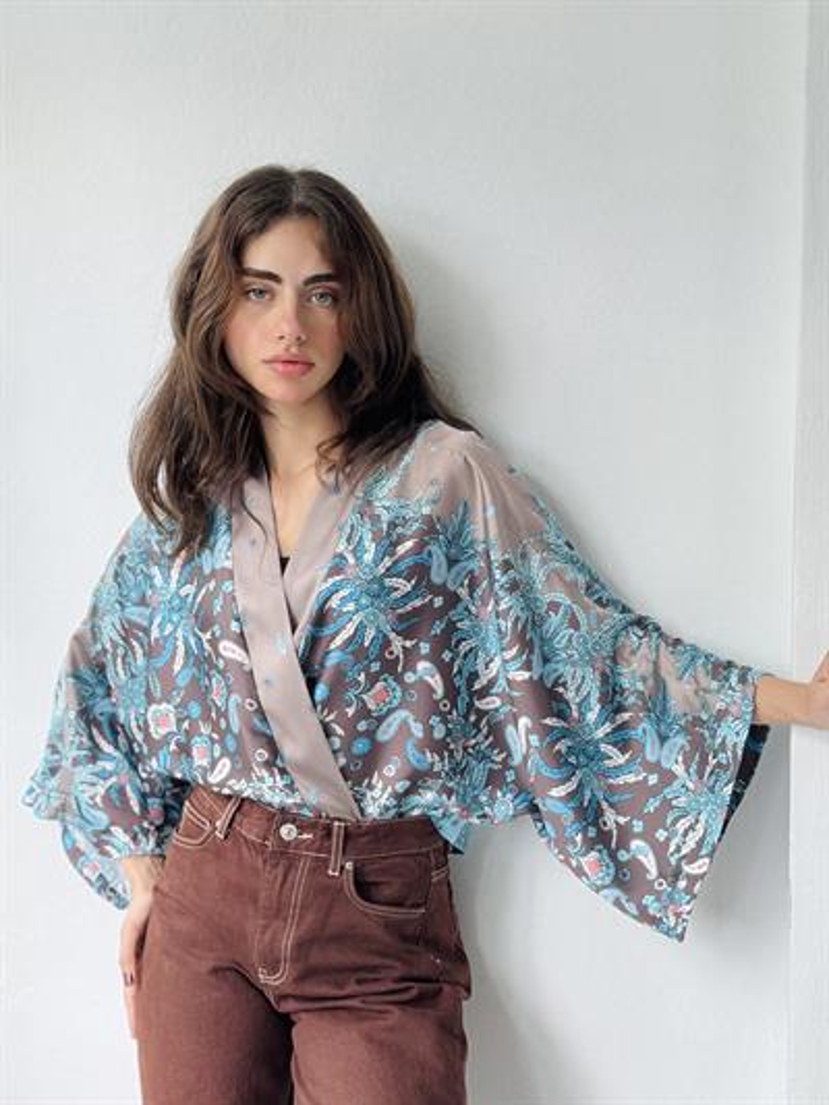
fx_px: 1532
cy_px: 552
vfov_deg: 39.6
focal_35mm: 48
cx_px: 414
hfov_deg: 30.3
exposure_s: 1/156
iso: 64
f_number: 1.78
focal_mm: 6.76
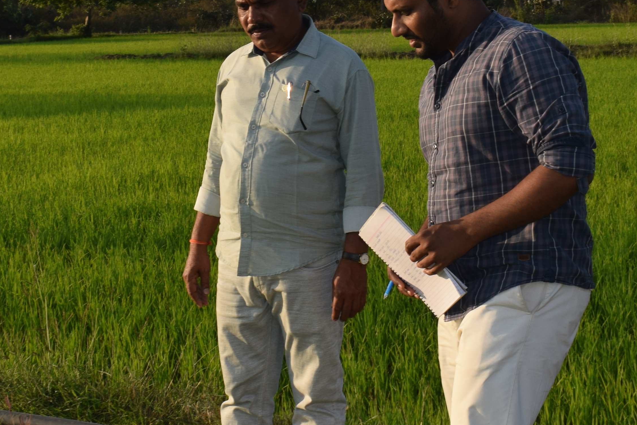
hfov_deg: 22.1
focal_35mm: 92
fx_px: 1634
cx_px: 297
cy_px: 33
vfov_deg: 14.6
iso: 100
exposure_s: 1/200
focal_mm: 23
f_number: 8
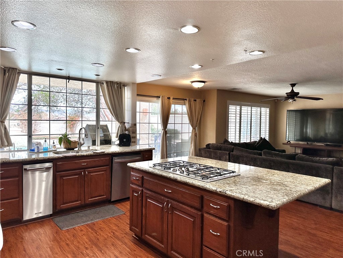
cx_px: 172
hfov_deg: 71.6
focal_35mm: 24
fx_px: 238
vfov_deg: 56.8
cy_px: 129
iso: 80
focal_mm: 6.86
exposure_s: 1/268
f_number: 1.78
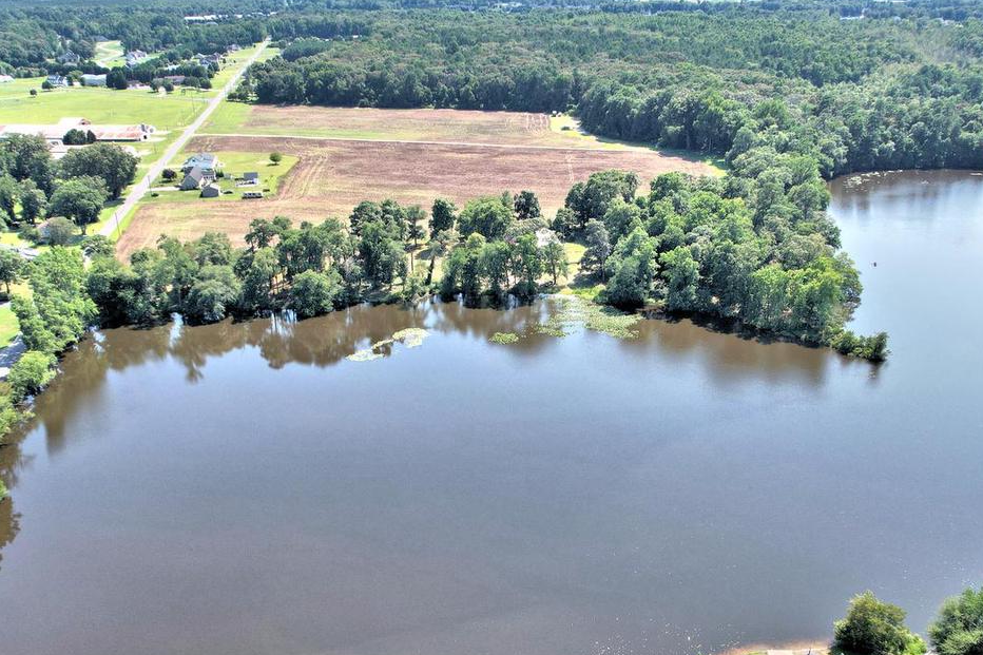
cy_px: 446
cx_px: 539
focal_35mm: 34
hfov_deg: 55.7
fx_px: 928
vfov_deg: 38.4
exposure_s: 1/1000
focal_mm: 8.38
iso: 110
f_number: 2.8
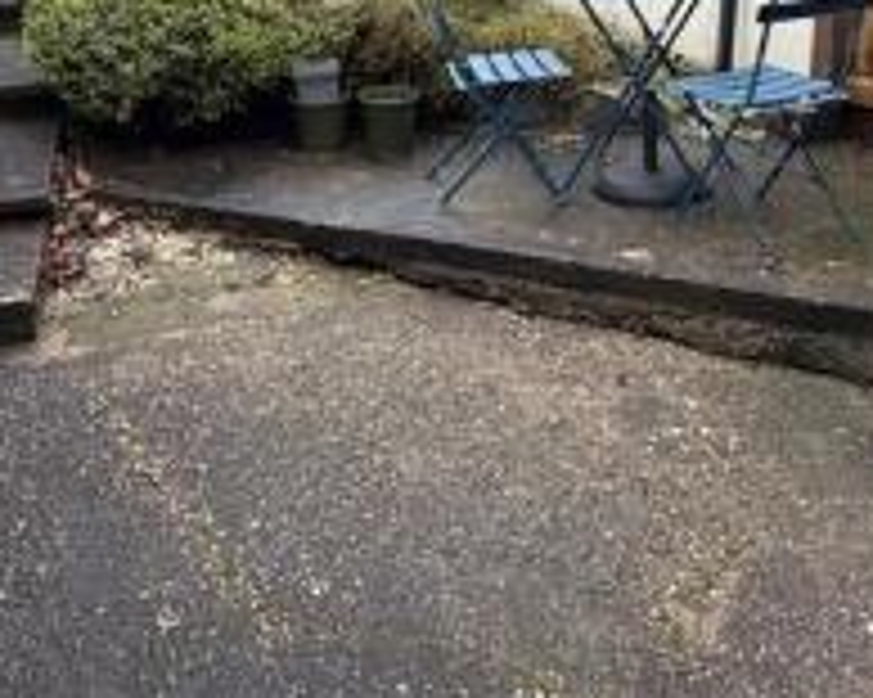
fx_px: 1059
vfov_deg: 34.5
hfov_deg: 44.8
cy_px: 74
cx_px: 448
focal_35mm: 41
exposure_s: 1/112
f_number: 2.2
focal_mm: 2.22
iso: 320
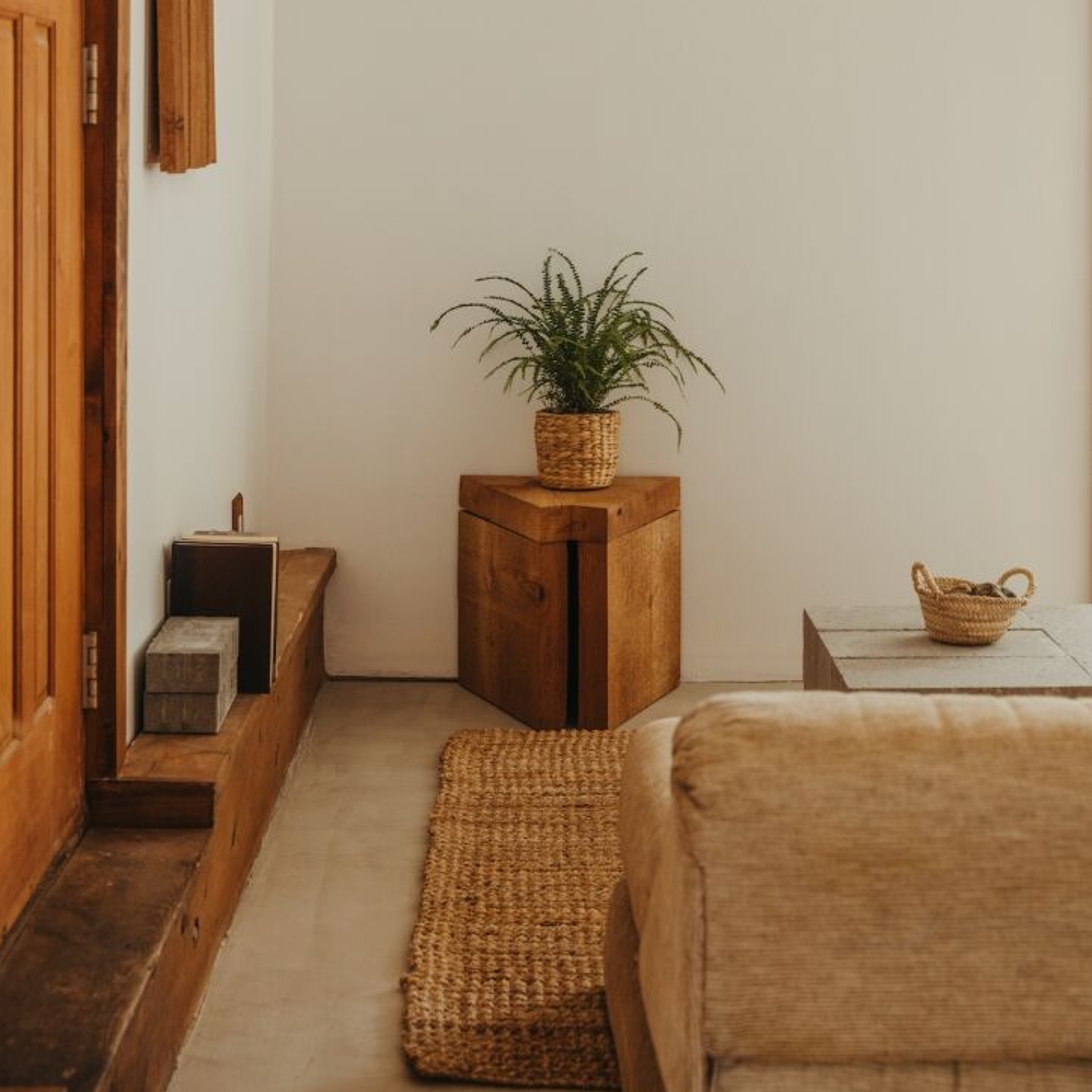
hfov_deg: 29.6
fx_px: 2070
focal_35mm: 58
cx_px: 542
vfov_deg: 29.2
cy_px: 290
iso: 800
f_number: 4
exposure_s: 1/40
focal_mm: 45
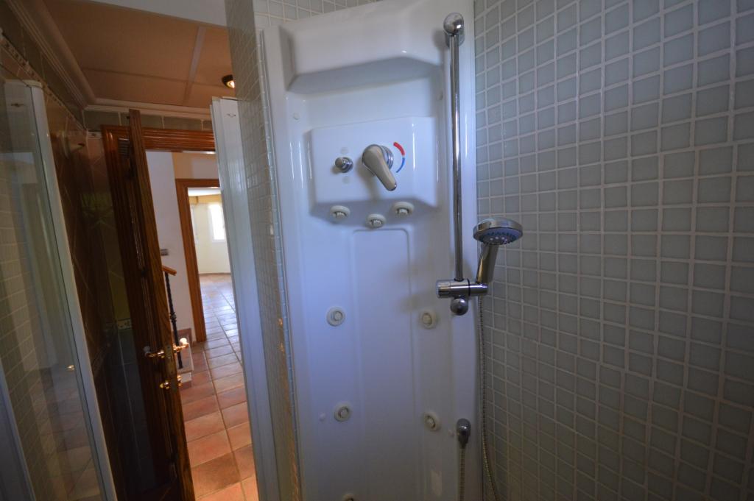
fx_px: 314
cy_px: 250
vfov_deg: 77.2
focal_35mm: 15
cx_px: 377
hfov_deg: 100.4
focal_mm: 10
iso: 1250
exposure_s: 1/60
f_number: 4
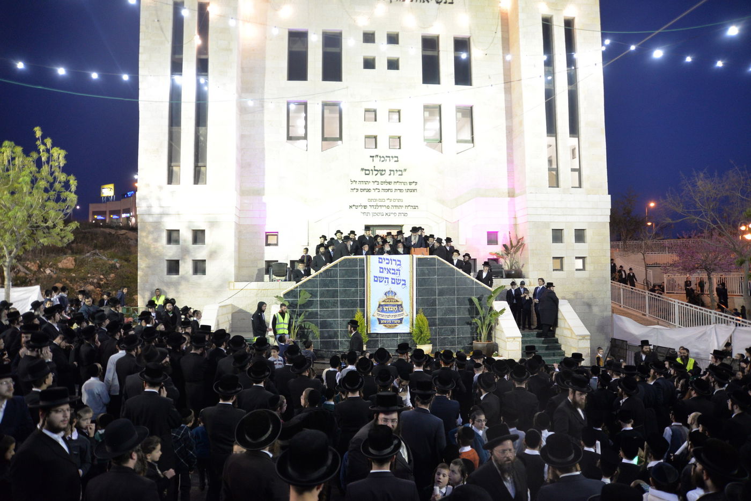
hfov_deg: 73.8
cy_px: 250
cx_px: 376
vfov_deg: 53.1
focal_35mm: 24
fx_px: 501
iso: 2000
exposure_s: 1/100
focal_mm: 24
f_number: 3.2
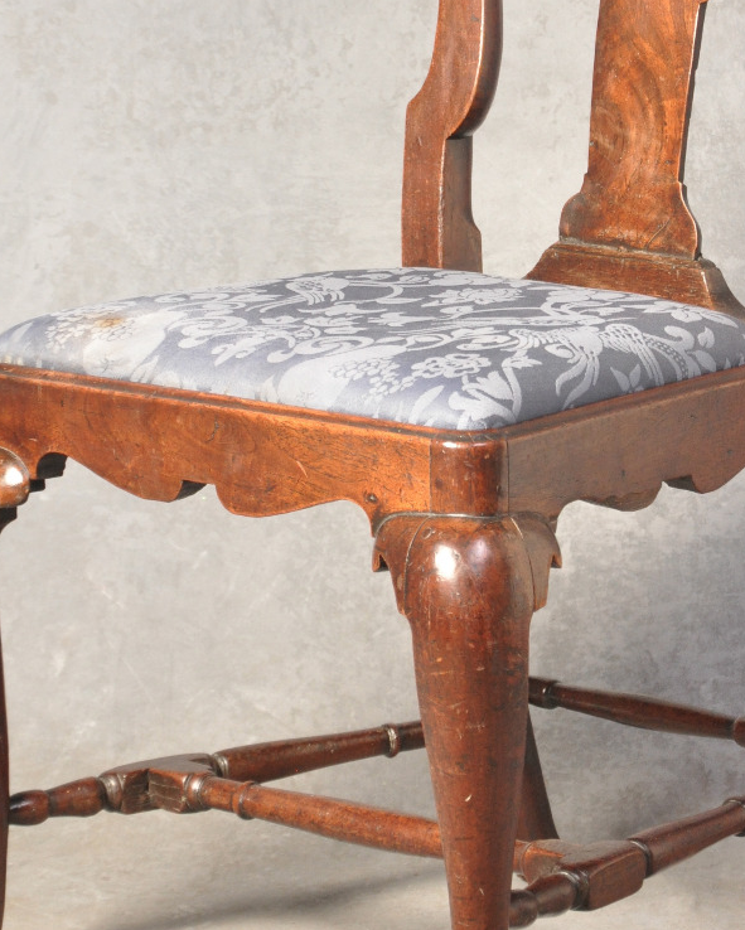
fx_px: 7134
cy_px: 280
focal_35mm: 259
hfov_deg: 6.0
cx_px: 440
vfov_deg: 7.5
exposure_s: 1/100
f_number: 5.6
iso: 800
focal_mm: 85
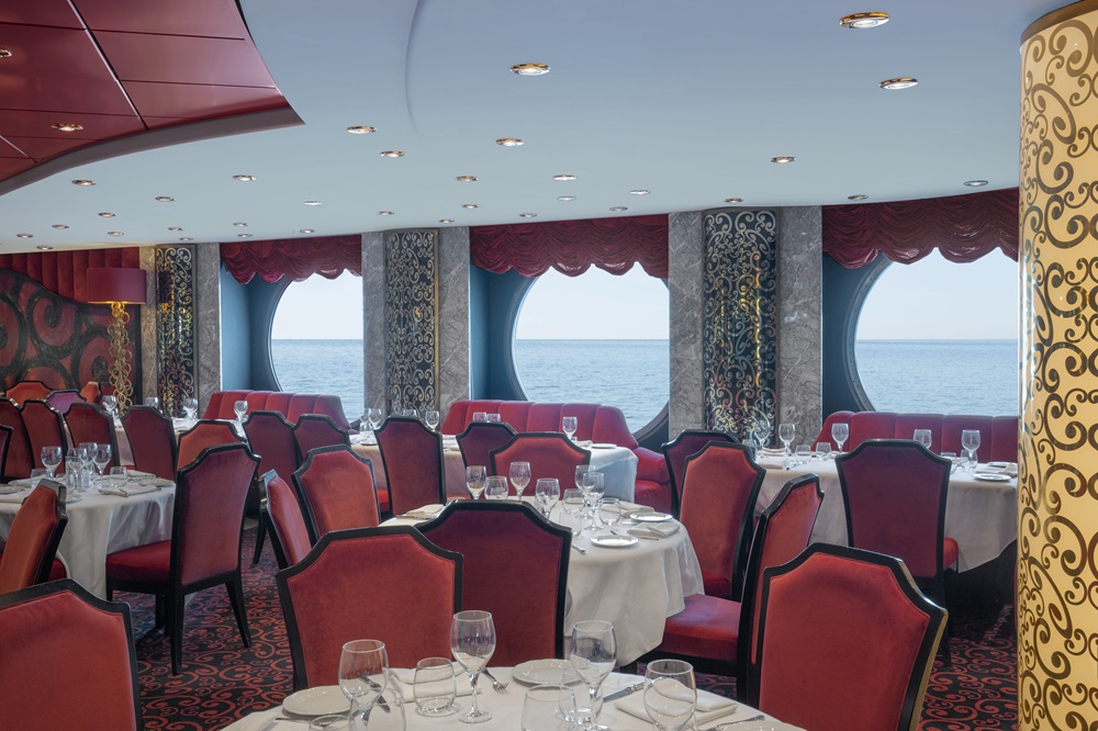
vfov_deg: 38.9
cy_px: 366
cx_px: 549
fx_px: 1037
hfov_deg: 55.8
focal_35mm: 34
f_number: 11
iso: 200
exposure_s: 1.3
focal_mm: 34
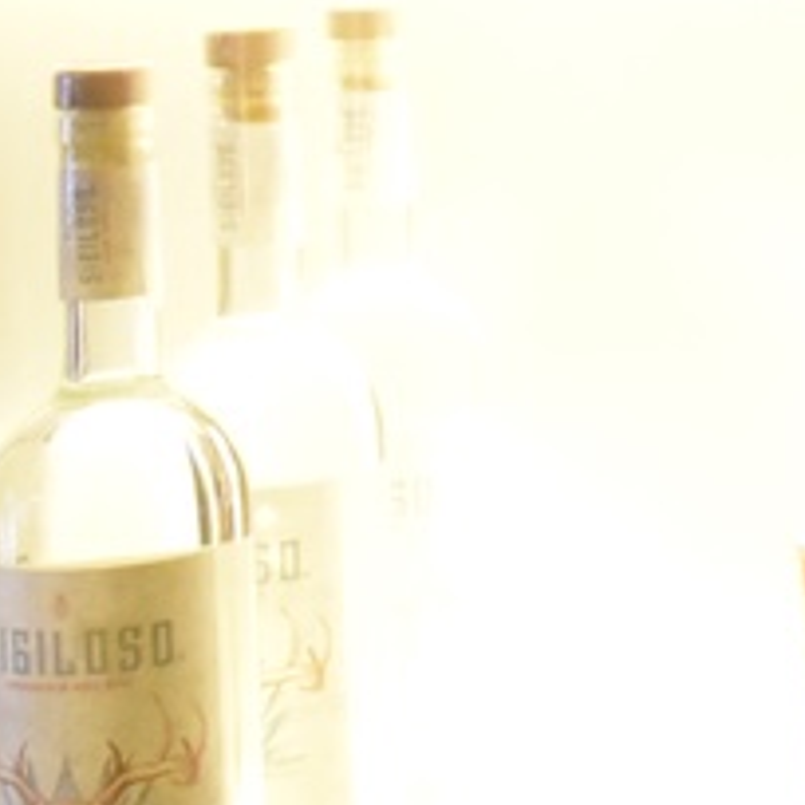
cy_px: -288
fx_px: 3355
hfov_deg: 11.0
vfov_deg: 13.1
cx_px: 2080
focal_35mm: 128
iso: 10000
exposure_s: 1/250
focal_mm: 17
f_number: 4.5
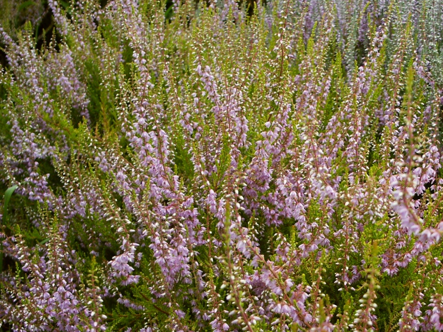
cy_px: 166
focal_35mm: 47
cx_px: 222
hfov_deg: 40.4
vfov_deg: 30.9
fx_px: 601
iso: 64
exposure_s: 1/125
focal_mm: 9.83
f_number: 3.6
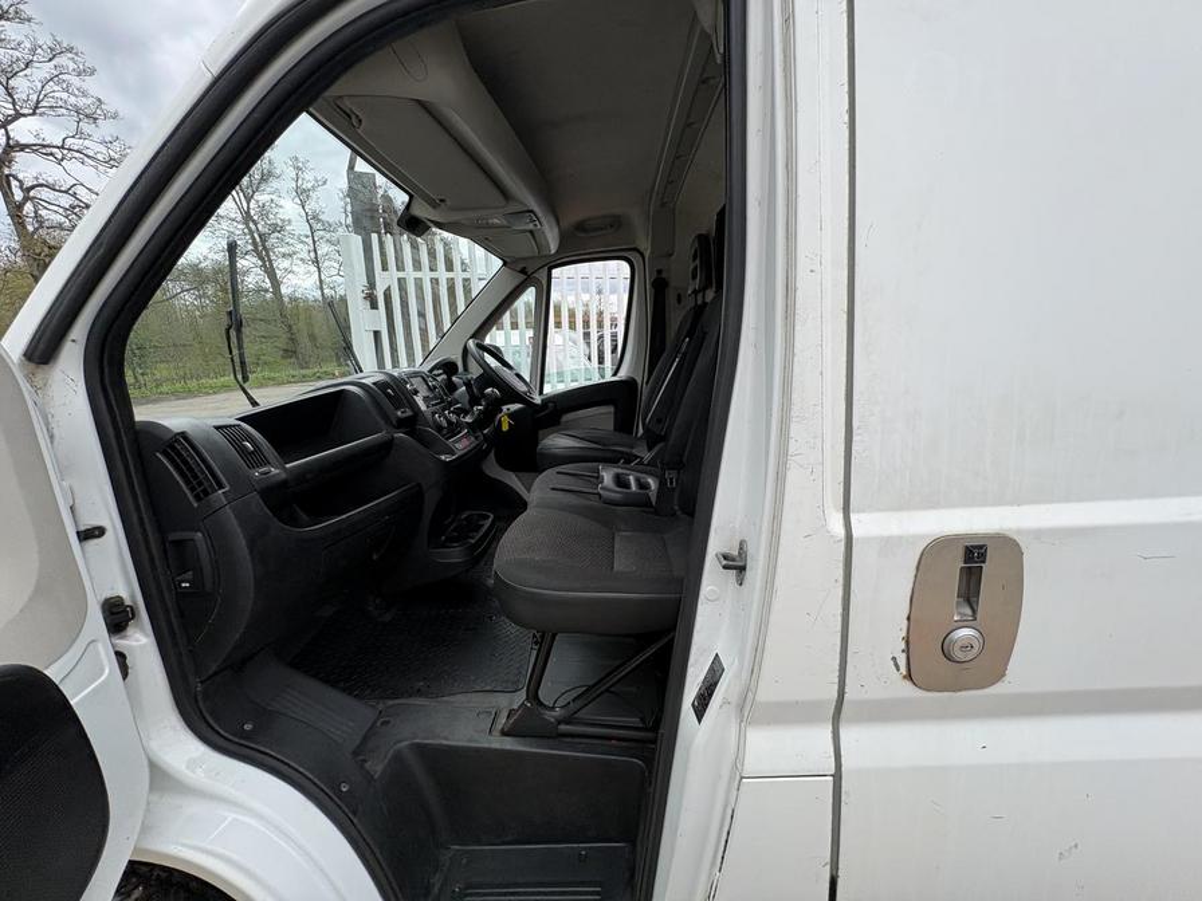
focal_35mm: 14
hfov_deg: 102.1
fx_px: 486
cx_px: 601
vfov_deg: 85.7
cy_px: 450
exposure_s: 1/476
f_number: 2.2
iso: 40
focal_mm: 2.22
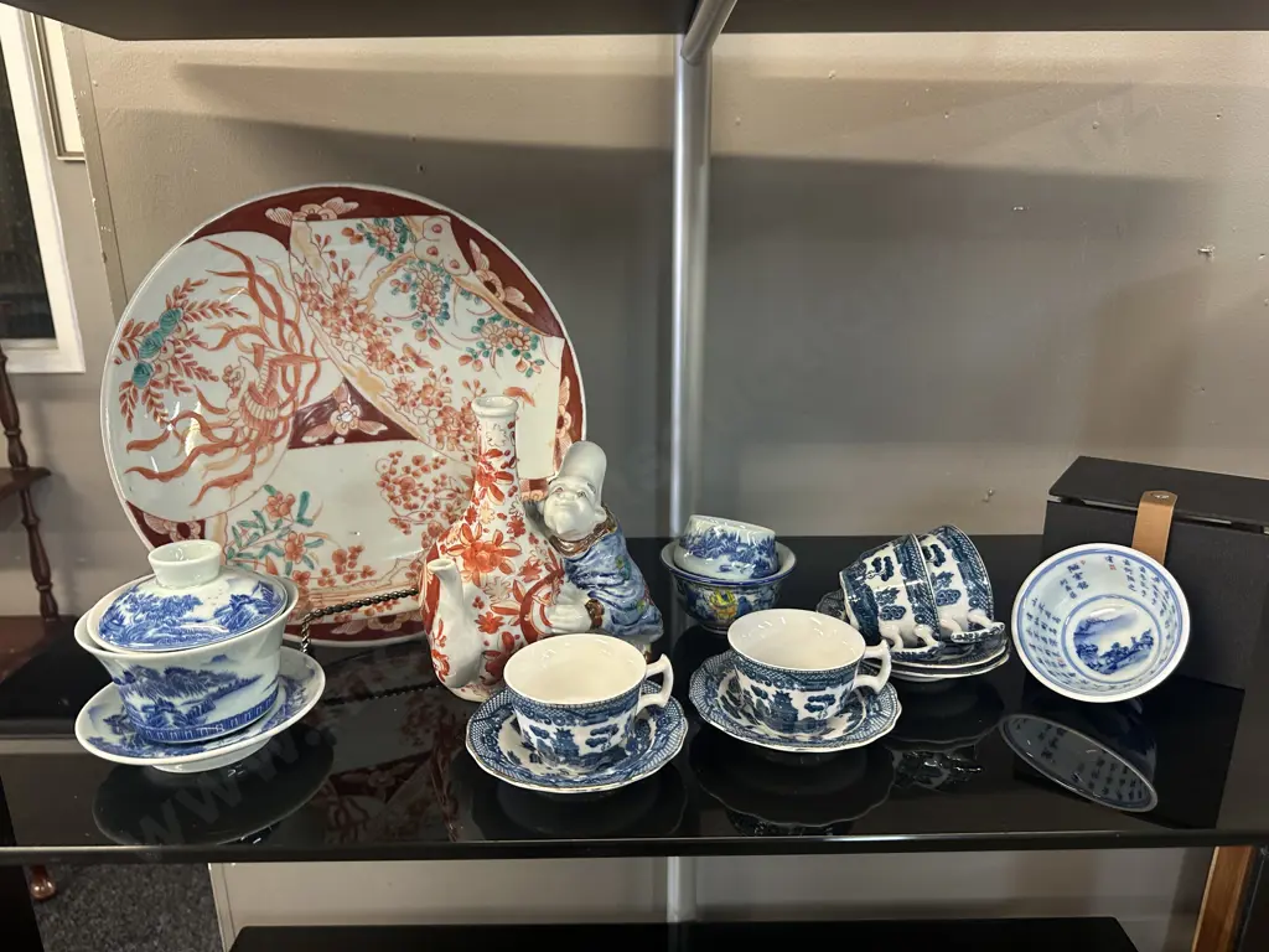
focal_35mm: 24
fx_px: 880
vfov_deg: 56.8
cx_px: 634
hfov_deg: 71.6
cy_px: 476
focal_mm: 6.86
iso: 200
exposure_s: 1/50
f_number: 1.78
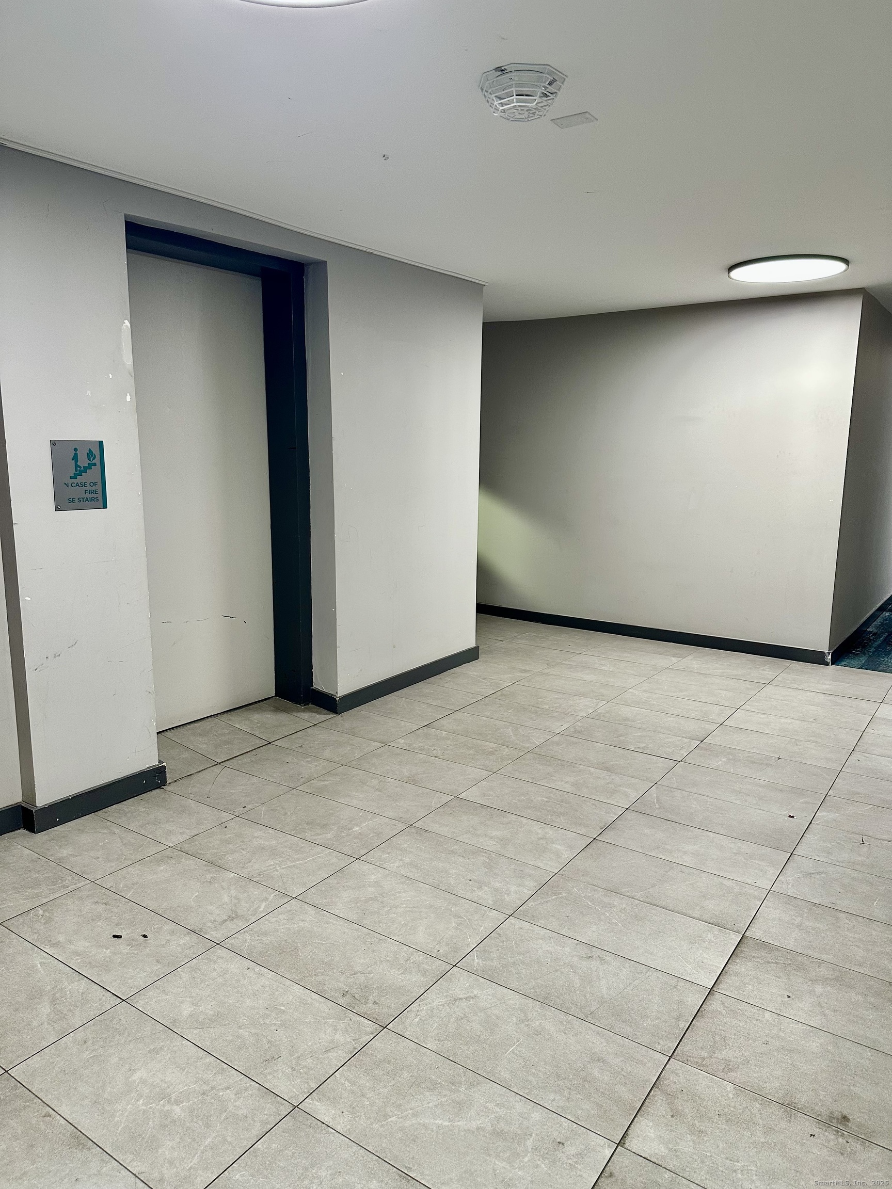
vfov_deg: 71.6
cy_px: 594
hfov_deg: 56.8
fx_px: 825
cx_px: 446
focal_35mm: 24
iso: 200
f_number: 1.78
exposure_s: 1/60
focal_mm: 6.86
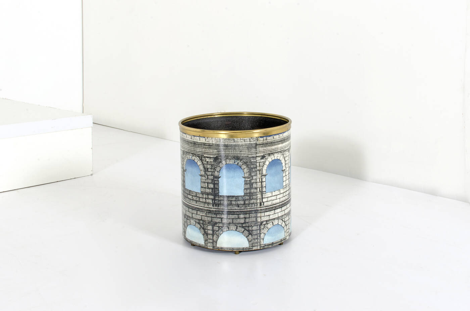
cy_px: 156
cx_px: 235
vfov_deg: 25.6
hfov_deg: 37.9
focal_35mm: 52
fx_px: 684
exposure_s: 1/160
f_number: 20
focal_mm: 35
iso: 100
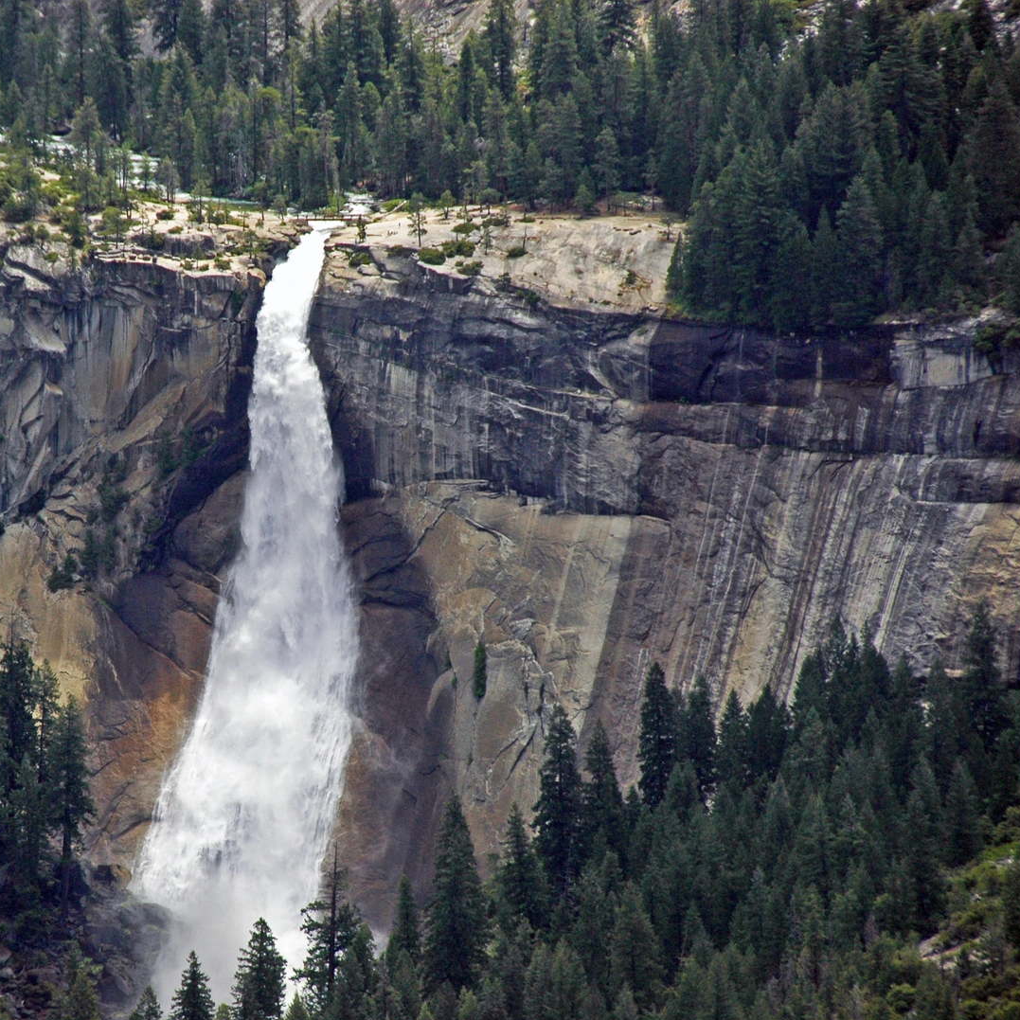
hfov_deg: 4.6
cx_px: 299
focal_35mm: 384
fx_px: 12801
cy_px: 510
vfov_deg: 4.6
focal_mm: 200
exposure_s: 1/250
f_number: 8
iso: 400
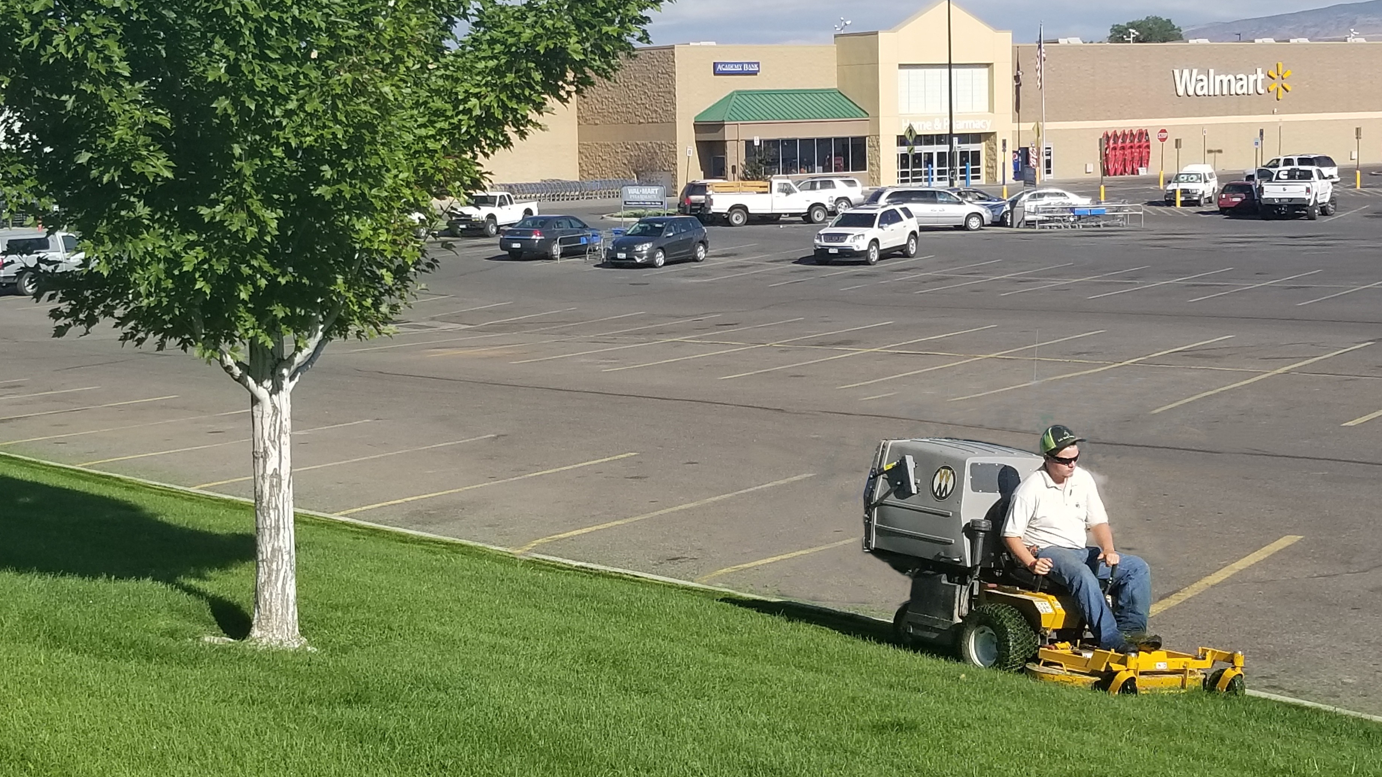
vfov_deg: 37.7
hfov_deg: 62.6
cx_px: 705
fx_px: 1136
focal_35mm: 31
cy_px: 422
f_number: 1.7
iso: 50
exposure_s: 1/2525
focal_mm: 4.25
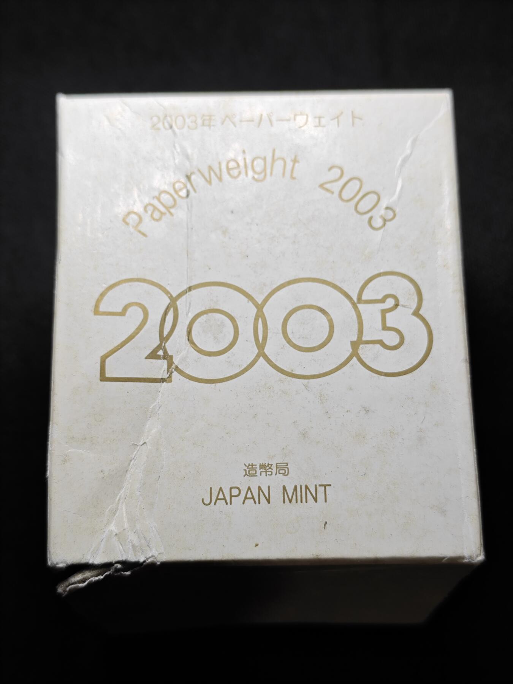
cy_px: 342
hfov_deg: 29.7
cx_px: 256
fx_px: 968
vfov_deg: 38.9
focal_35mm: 49
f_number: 1.6
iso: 50
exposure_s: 1/120
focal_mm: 5.84
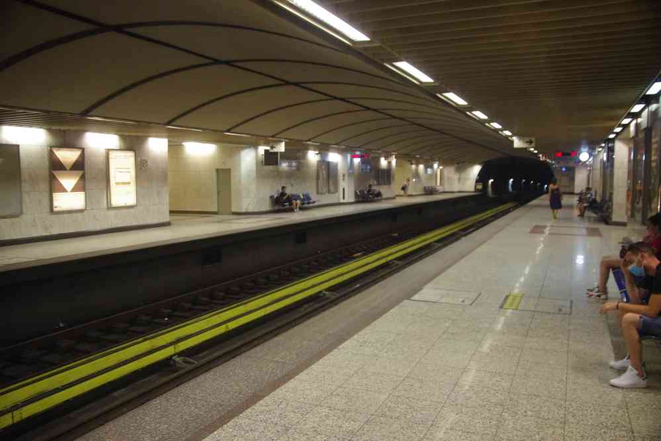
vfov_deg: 42.3
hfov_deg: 60.3
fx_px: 569
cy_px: 220
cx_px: 330
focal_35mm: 31
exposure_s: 1/25
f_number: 3.5
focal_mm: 20.6
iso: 3200
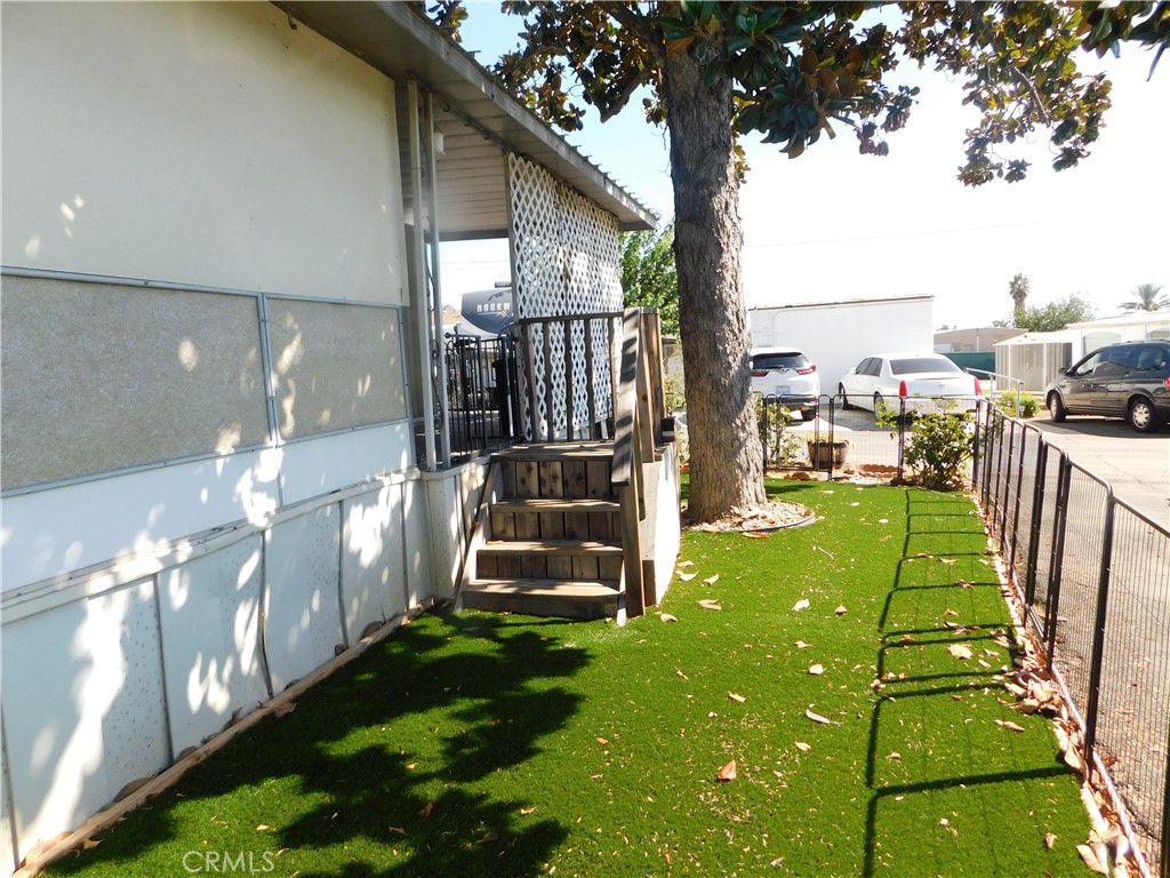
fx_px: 777
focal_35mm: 23
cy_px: 439
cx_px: 585
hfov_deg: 73.9
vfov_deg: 58.9
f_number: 3
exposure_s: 1/500
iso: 125
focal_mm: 4
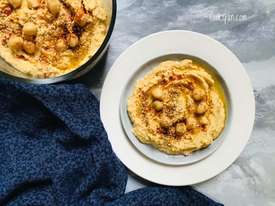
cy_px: 103
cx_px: 138
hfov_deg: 63.4
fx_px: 222
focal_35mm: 28
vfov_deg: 49.7
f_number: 1.8
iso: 40
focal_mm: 3.99
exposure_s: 1/15
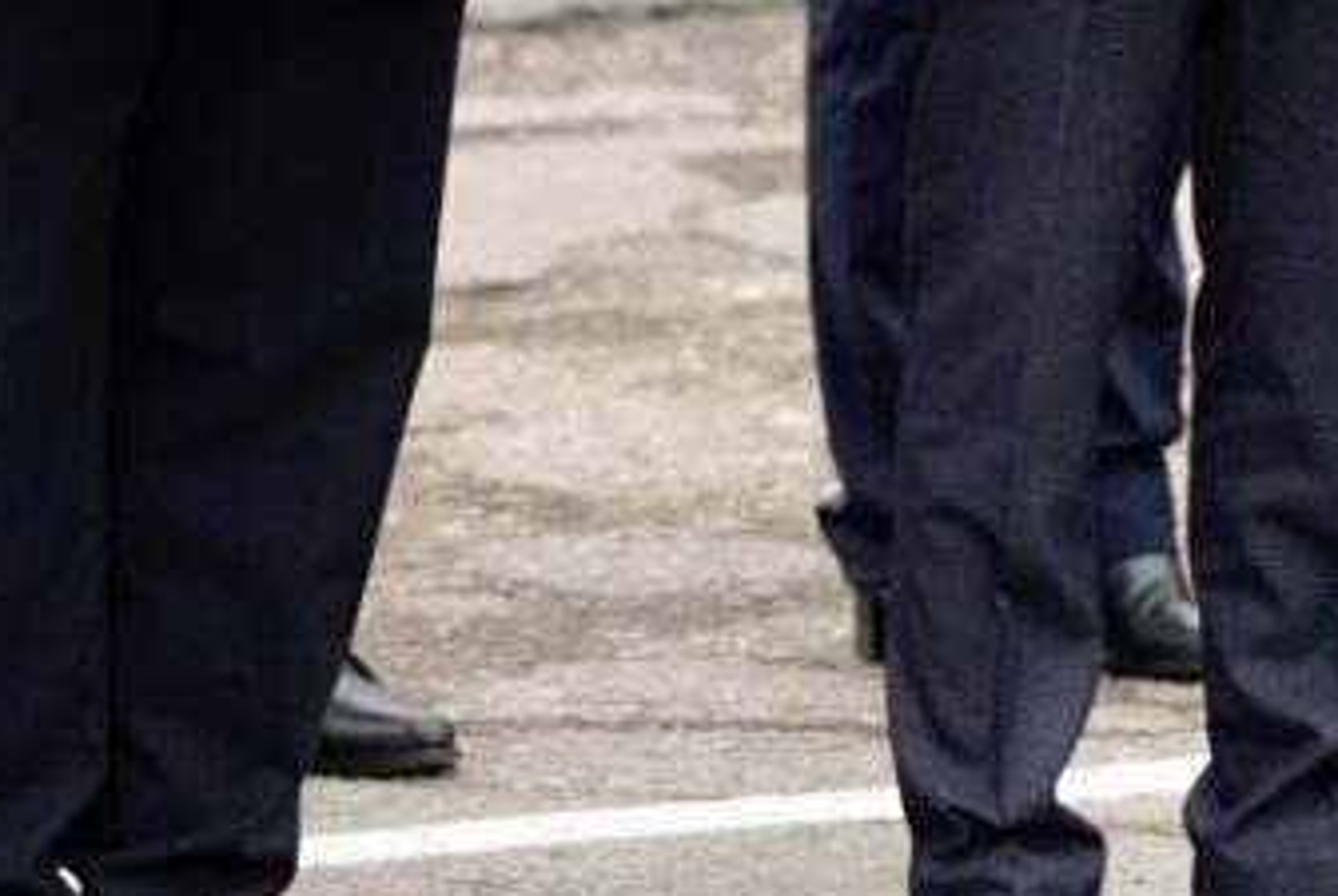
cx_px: 167
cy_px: -540
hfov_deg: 5.3
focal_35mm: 388
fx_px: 14439
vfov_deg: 3.5
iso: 250
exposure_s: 1/400
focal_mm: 85
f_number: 2.8
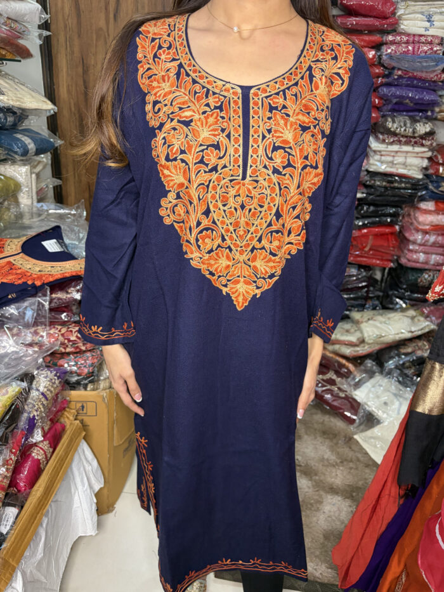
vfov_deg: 67.3
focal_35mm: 26
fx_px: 445
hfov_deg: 53.1
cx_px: 222
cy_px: 296
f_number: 1.6
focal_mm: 5.96
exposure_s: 1/50
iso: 200
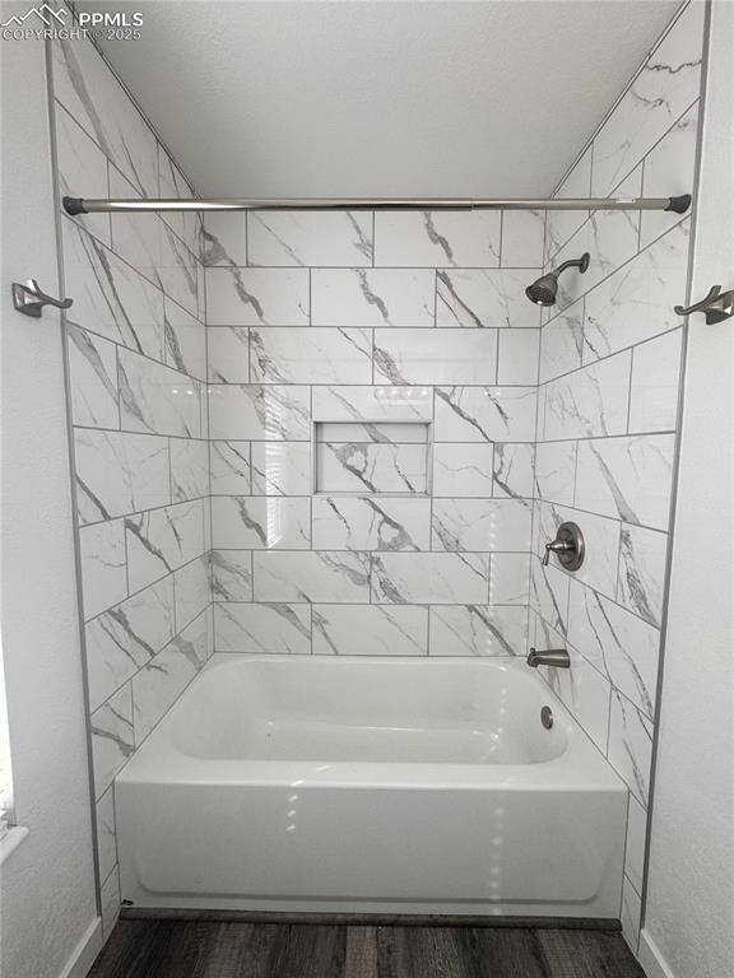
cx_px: 367
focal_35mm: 14
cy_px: 489
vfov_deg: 102.1
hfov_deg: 85.7
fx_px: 396
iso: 50
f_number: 2.2
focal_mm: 2.22
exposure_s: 1/120
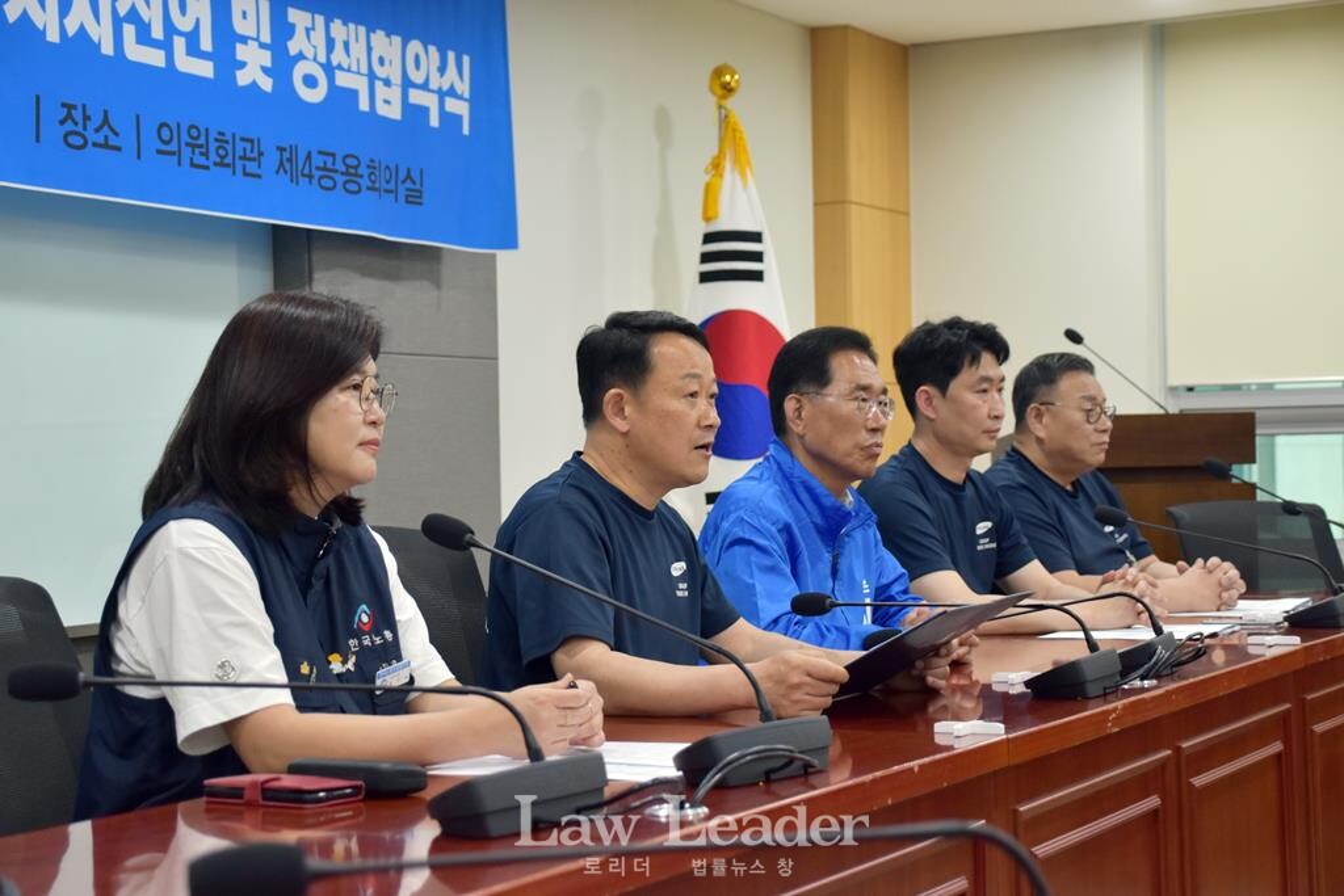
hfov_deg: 29.2
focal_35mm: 69
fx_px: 2576
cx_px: 672
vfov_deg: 19.7
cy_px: 448
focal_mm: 46
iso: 800
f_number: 4.8
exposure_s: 1/100
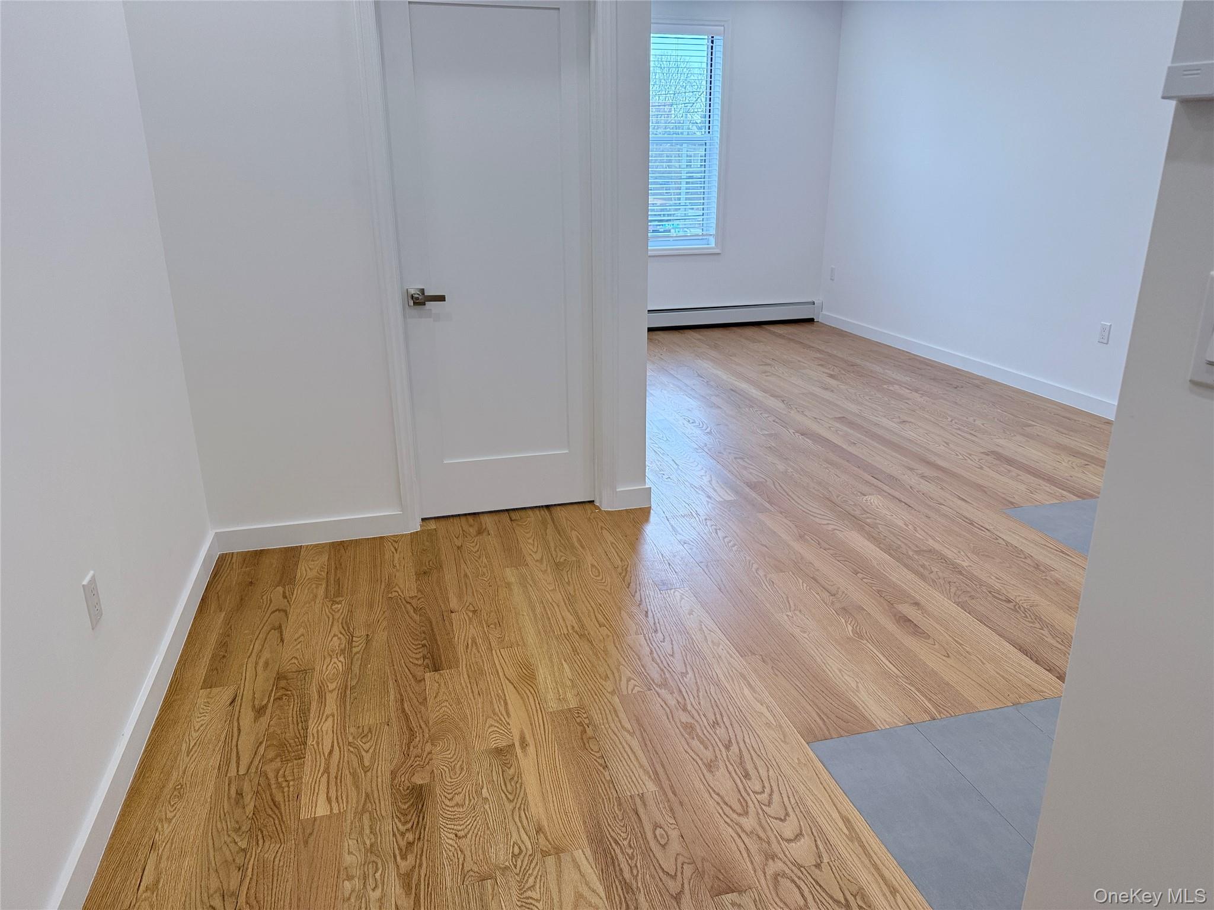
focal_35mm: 24
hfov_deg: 71.6
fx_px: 842
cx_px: 607
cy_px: 455
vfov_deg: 56.8
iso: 160
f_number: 1.78
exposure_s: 1/239
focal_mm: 6.76
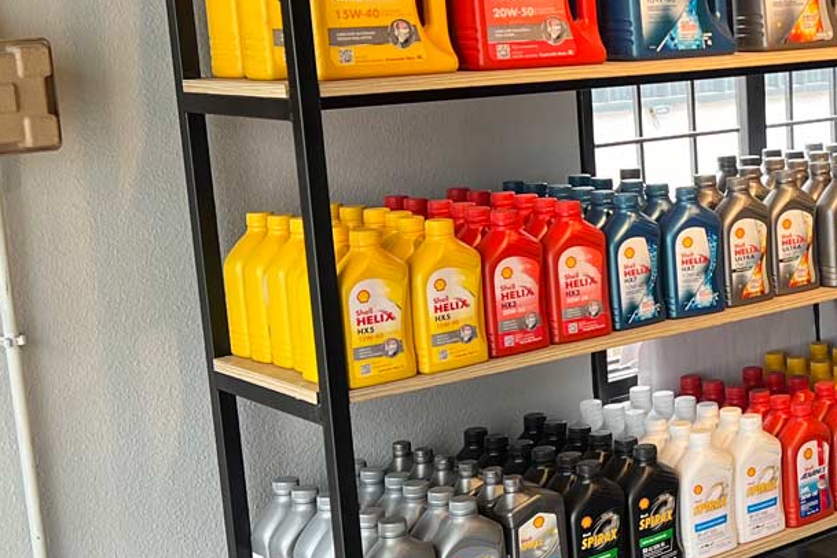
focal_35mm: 71
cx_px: 855
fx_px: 1651
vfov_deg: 19.2
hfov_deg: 26.8
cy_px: 267
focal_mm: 5.7
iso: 64
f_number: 1.5
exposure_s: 1/121
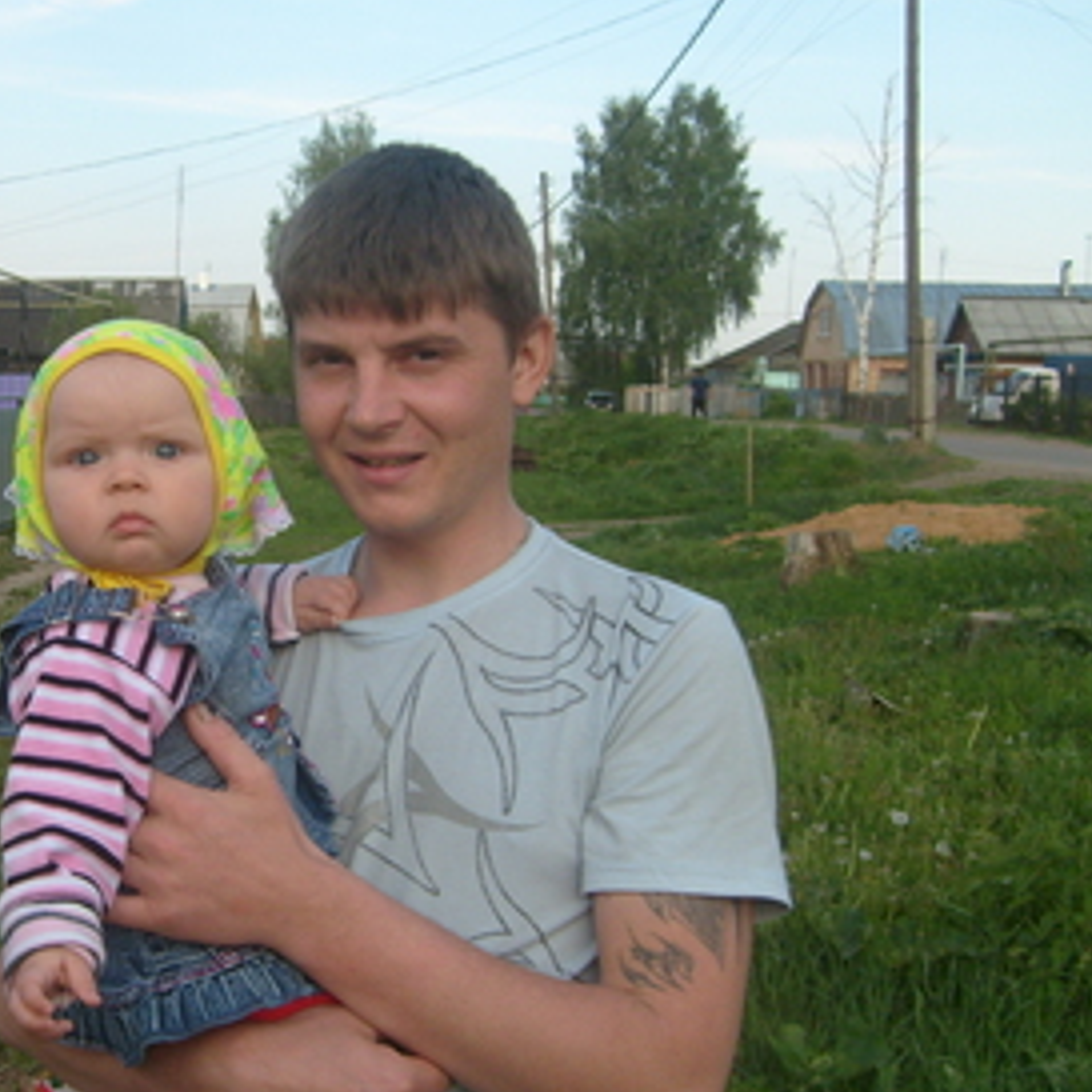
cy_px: 588
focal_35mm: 51
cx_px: 200
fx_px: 1820
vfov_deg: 33.4
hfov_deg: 32.4
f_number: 7.1
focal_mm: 5.8
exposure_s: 1/90
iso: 80
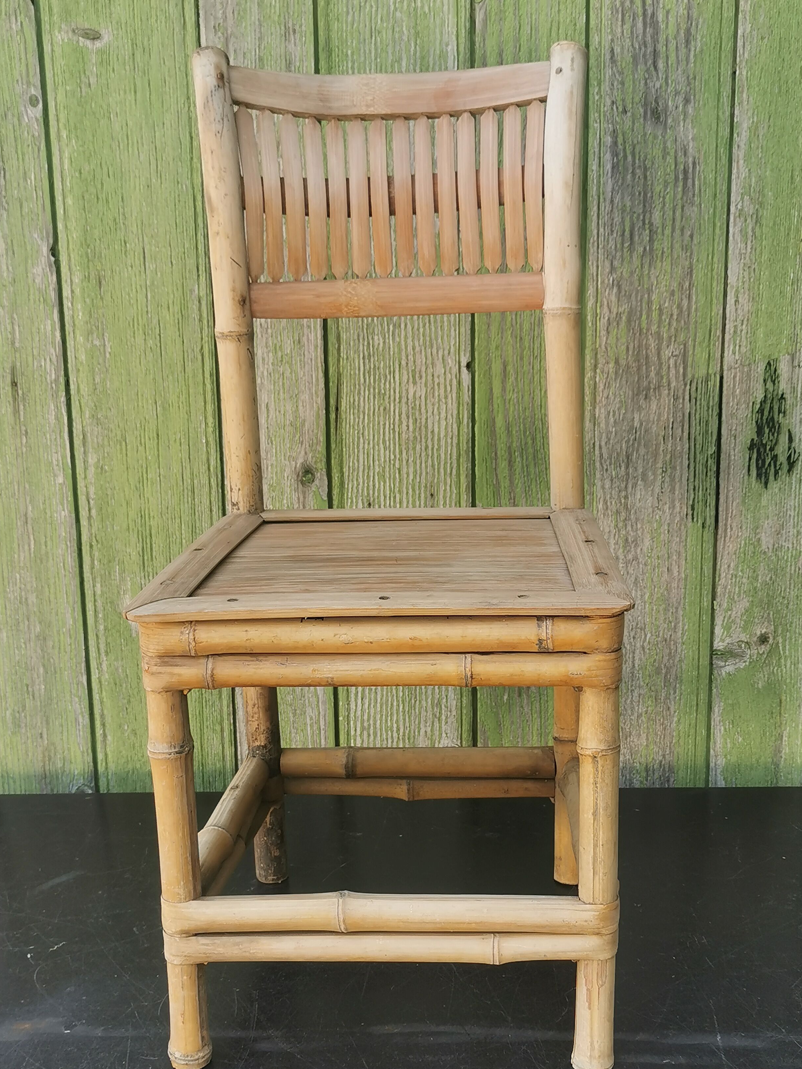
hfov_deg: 31.5
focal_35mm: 46
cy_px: 594
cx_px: 442
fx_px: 1421
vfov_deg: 41.2
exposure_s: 1/366
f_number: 1.8
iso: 50
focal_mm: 5.58
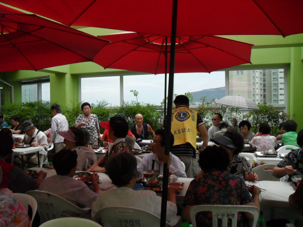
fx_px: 306
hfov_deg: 52.6
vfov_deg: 40.7
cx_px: 152
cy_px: 114
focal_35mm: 35
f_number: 8.9
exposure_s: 1/180
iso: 200
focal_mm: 6.2
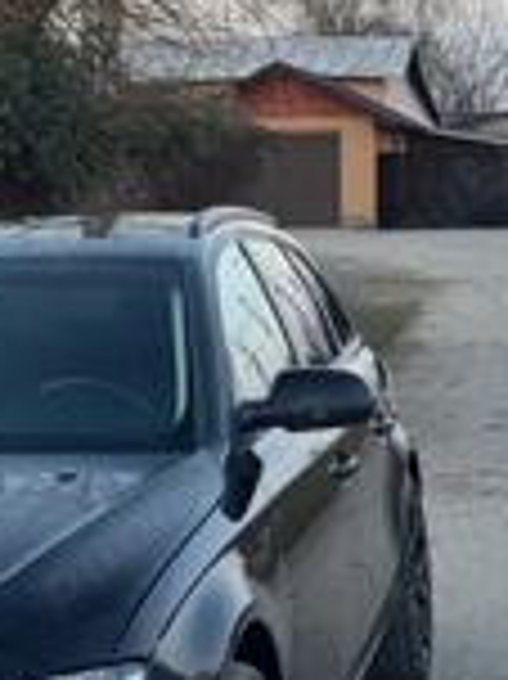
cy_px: 203
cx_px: -76
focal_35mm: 127
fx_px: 2489
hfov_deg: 11.5
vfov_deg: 15.5
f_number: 1.78
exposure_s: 1/121
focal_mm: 6.76
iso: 80
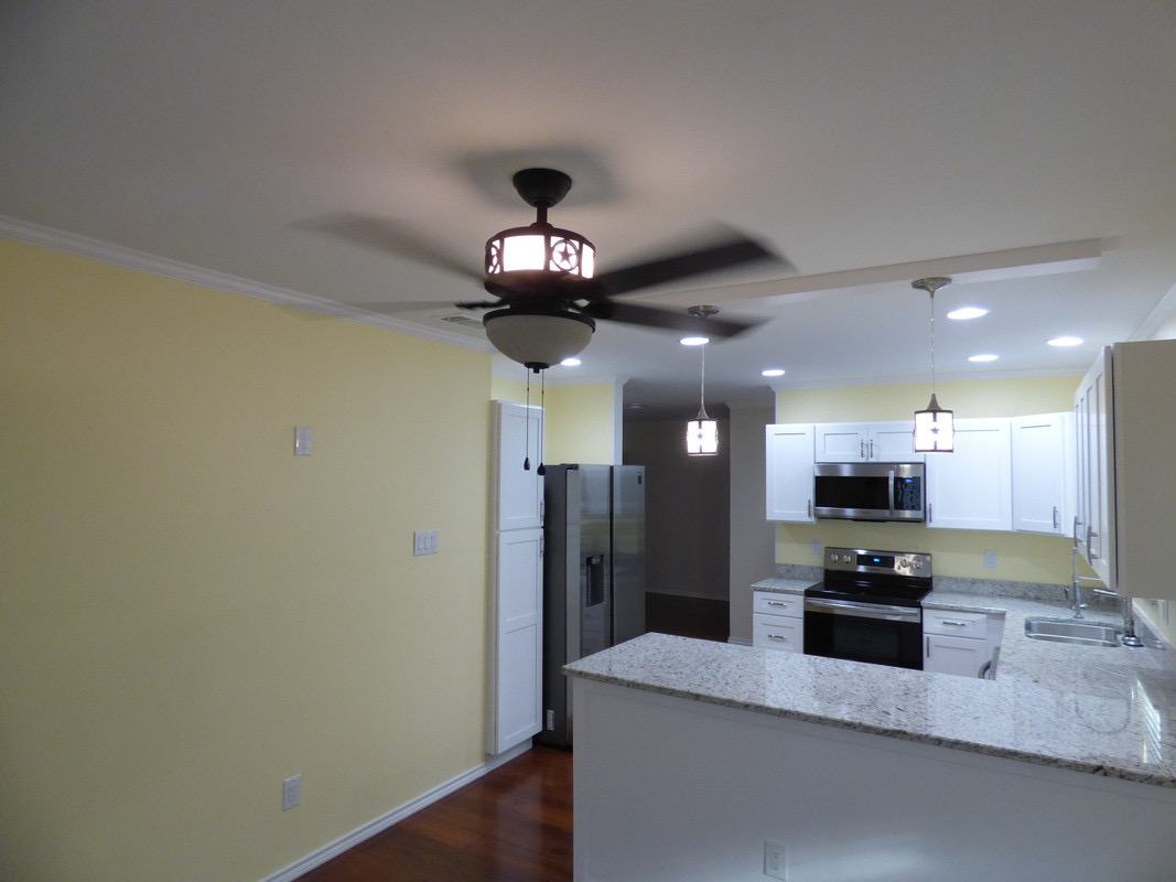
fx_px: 679
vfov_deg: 66.0
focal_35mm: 20
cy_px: 441
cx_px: 588
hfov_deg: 81.8
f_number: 2.8
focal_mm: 3.58
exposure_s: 1/60
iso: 400
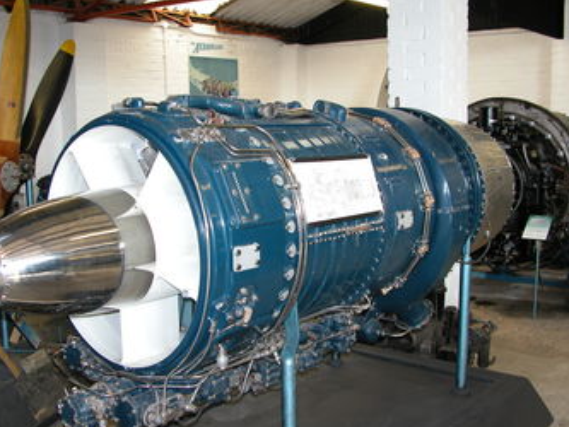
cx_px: 258
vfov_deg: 34.4
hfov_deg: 44.7
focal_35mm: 42
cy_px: 214
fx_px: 691
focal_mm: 8.9
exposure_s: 1/30
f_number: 2.8
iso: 100
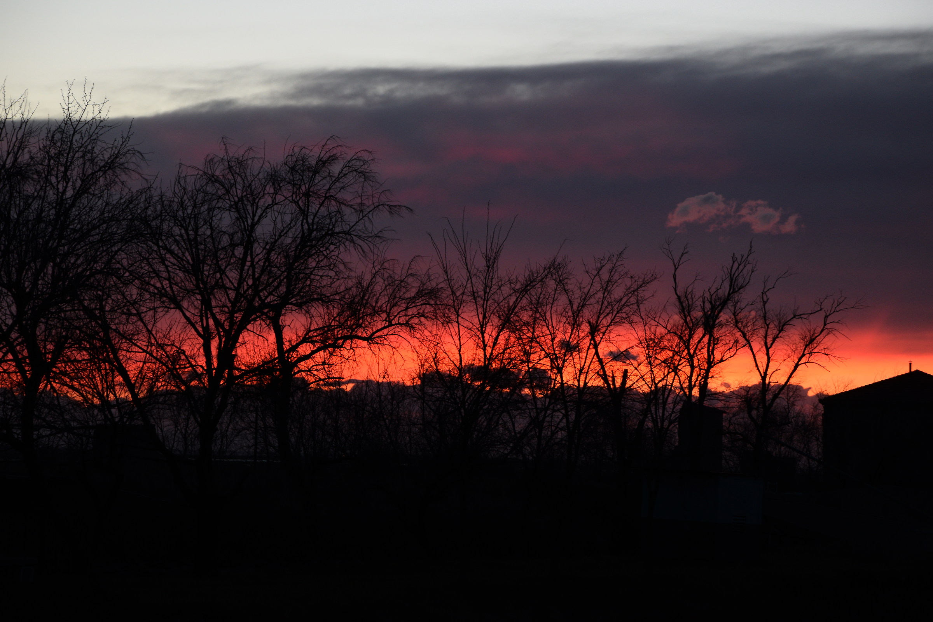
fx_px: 4082
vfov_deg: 8.7
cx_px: 466
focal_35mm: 158
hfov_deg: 13.0
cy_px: 311
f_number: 8
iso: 400
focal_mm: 105
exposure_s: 1/20
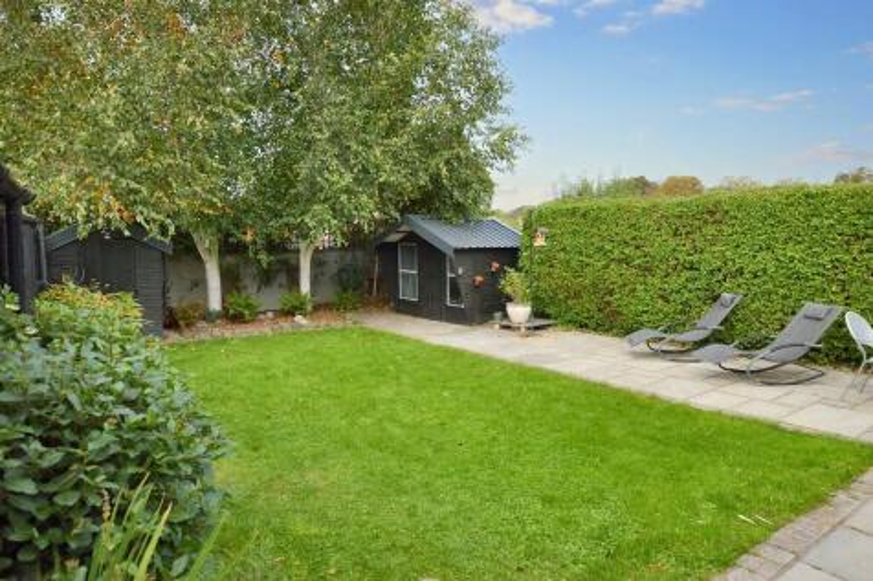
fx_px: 509
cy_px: 290
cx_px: 436
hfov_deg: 81.2
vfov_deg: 59.5
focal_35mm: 21
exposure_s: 1/125
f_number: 6.3
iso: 100
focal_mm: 14
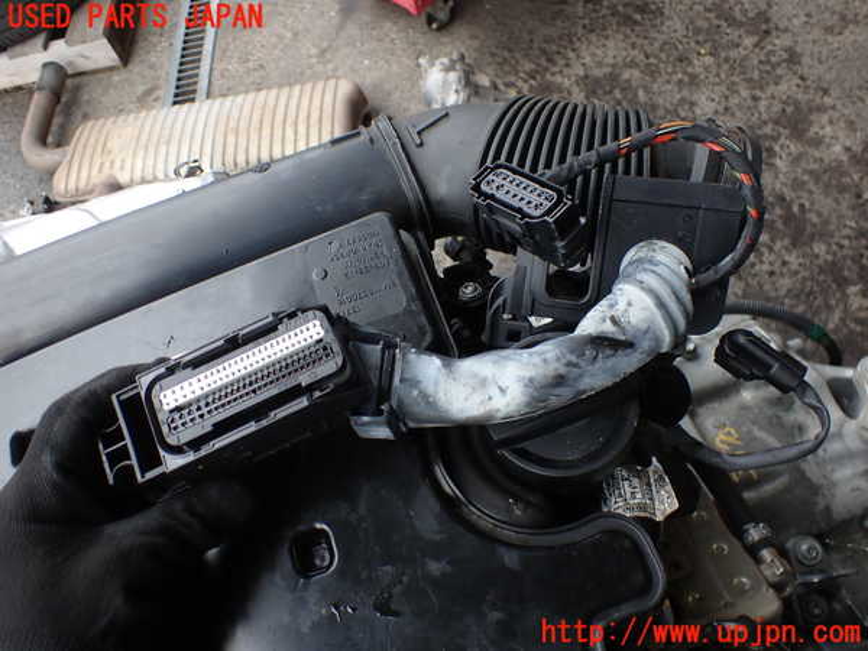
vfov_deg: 46.8
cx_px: 434
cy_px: 326
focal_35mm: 30
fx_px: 752
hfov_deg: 60.0
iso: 100
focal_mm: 5.4
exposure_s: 1/160
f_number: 2.3
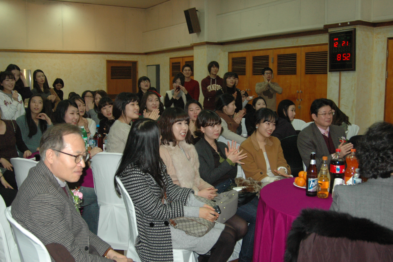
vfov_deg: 36.8
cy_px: 131
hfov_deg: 53.2
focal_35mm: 36
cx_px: 196
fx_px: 393
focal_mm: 24
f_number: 4.5
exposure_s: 1/60
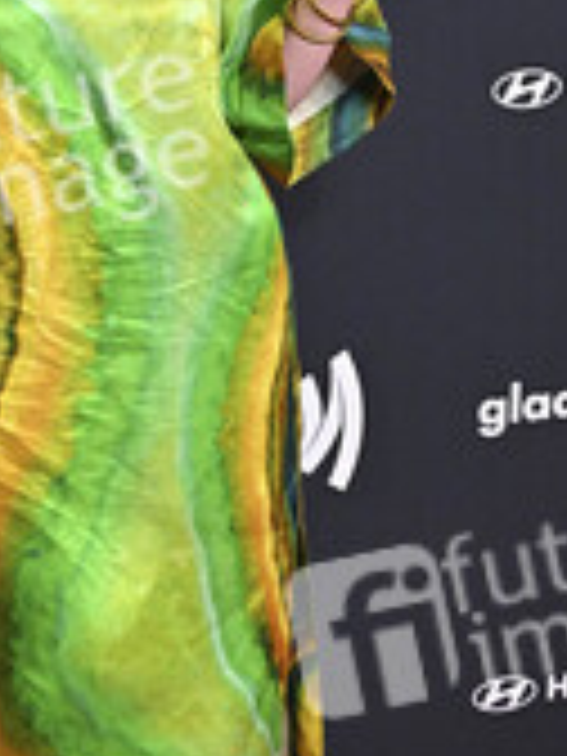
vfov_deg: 17.6
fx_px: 2446
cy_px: 387
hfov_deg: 13.2
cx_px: 108
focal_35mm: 112
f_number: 5.6
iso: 4000
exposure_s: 1/250
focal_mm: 49
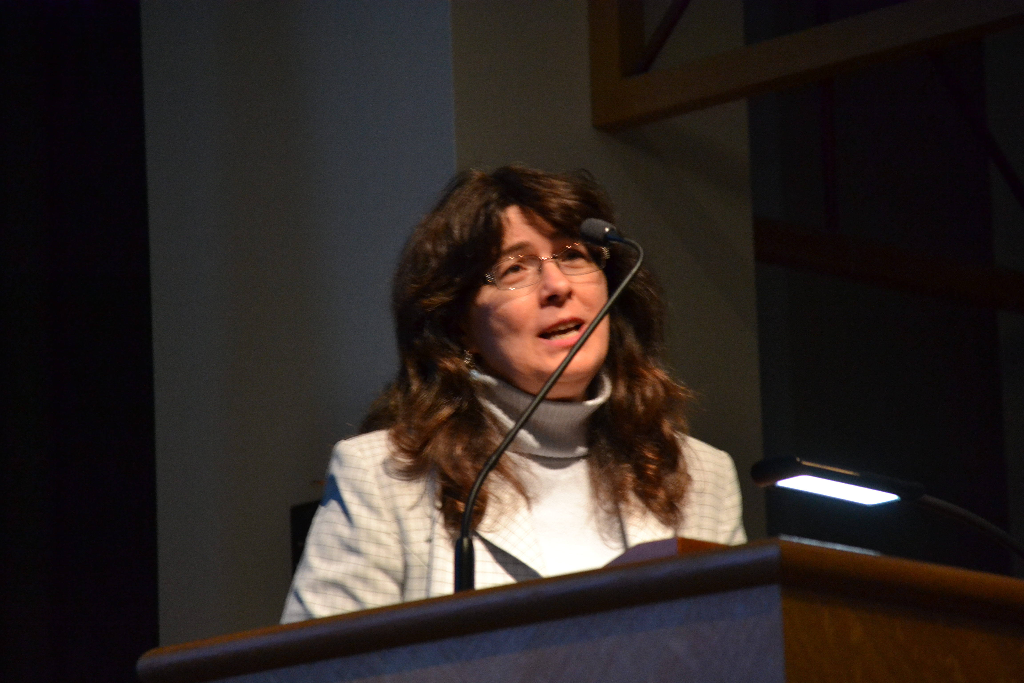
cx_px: 512
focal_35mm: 183
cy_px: 342
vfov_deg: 7.5
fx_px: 5205
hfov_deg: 11.2
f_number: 4.8
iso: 2500
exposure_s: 1/60
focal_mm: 122
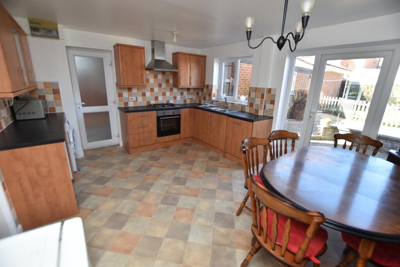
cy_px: 134
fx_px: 167
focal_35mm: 15
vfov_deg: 77.3
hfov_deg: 100.4
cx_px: 200
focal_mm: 10
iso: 100
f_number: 3.5
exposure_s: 1/50
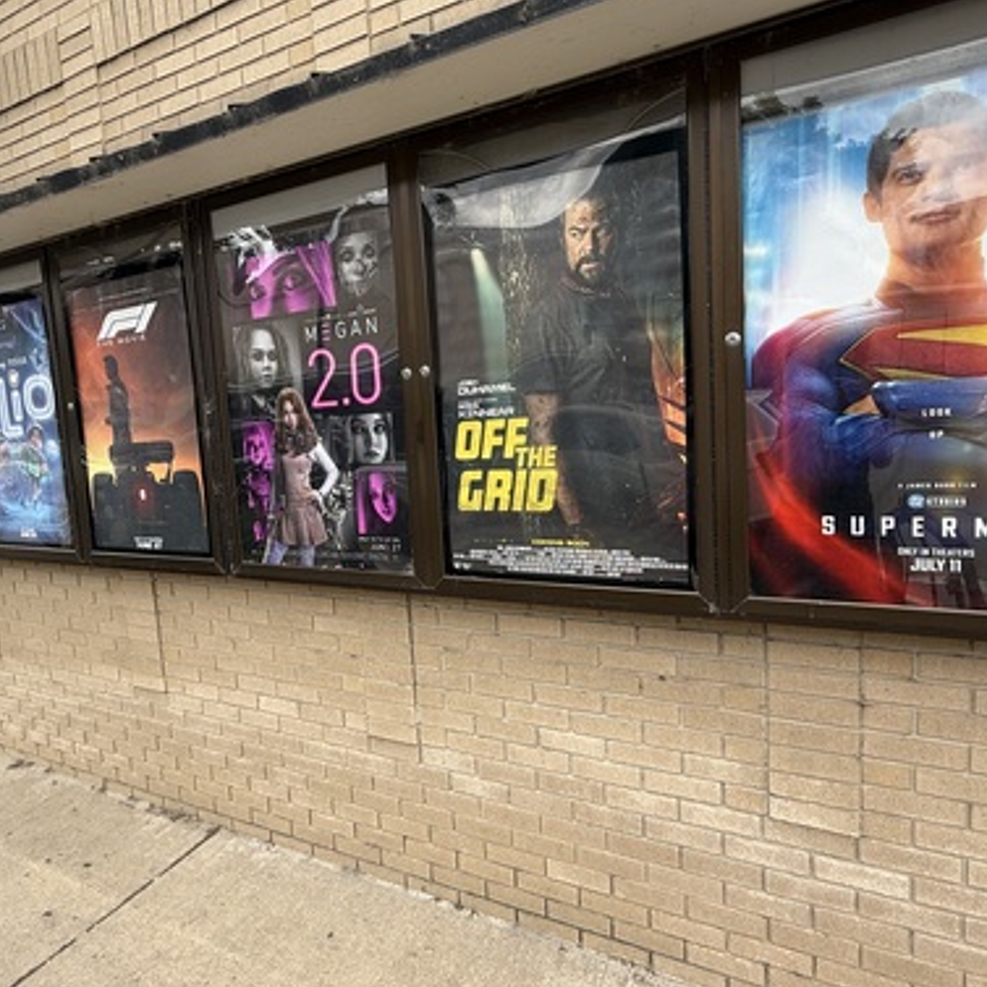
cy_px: 487
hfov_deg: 72.0
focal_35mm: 21
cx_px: 458
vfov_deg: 72.1
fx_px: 677
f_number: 2.2
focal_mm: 2.22
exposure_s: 1/326
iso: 50
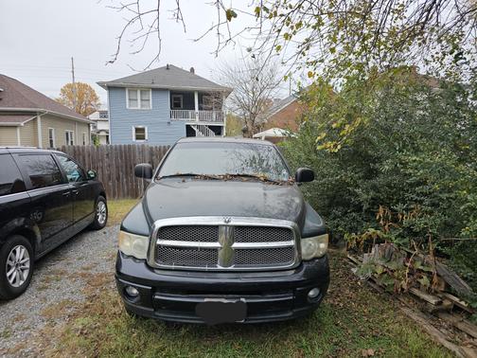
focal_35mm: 23
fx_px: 317
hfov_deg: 73.9
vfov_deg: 58.9
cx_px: 238
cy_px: 179
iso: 20
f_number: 1.7
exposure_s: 1/213
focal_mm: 6.3
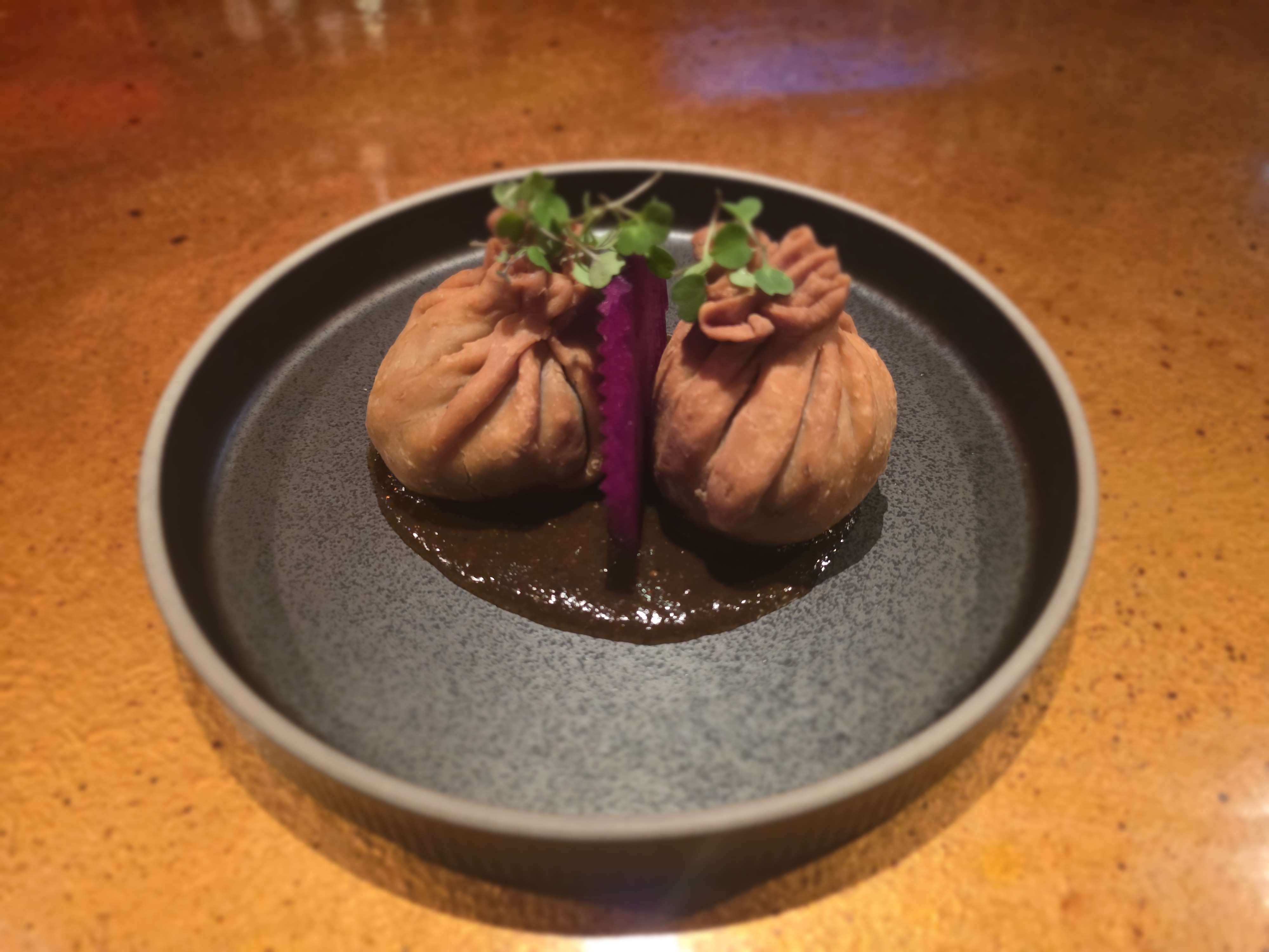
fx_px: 843
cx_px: 634
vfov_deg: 58.9
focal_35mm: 23
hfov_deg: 73.9
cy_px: 476
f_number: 1.7
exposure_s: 1/24
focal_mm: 6.25
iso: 1000
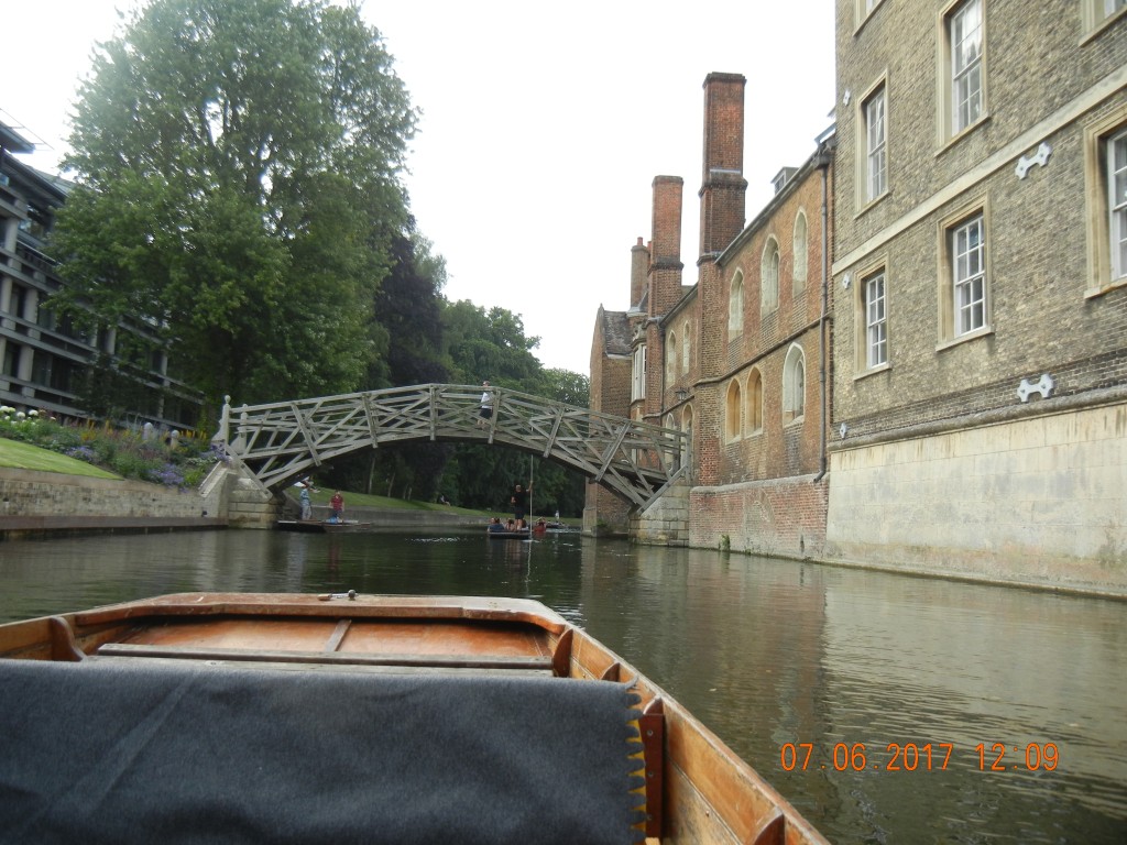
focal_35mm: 30
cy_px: 422
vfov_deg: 46.8
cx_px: 564
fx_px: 977
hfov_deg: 60.0
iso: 160
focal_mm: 5.4
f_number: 3.5
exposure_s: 1/460
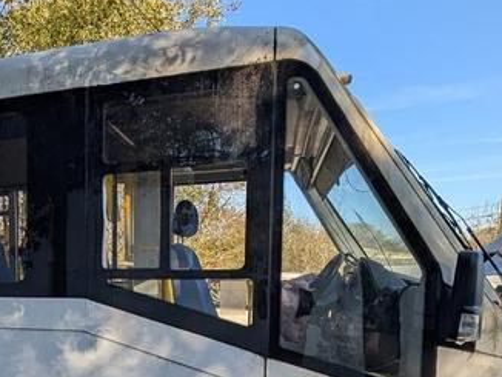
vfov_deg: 40.6
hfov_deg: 50.5
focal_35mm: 33
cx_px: 72
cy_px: 319
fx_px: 479
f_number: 1.7
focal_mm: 2.02
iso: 52
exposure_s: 1/1126
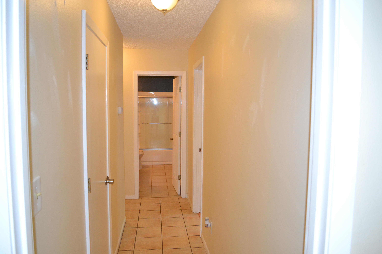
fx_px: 286
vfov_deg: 47.9
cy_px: 127
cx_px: 191
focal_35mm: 27
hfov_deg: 67.4
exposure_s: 1/60
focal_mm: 18
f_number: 3.5
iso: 1000
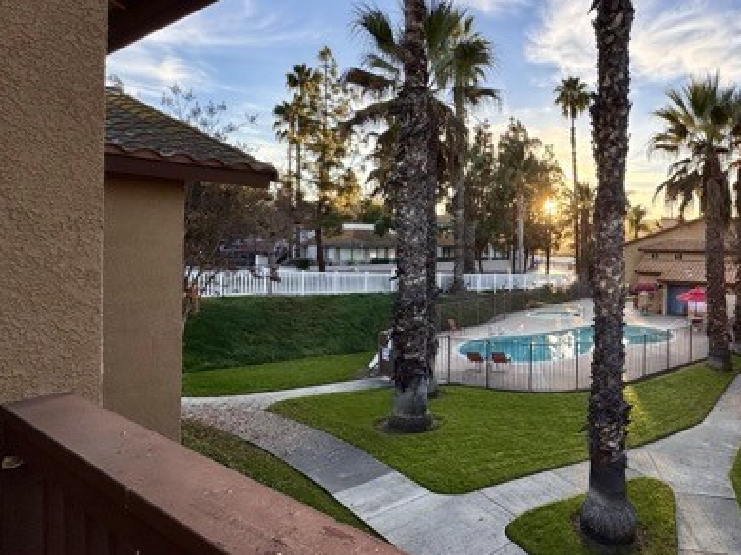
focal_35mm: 23
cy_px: 245
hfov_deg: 67.4
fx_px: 492
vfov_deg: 58.7
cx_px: 587
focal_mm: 2.22
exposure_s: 1/462
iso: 40
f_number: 2.2
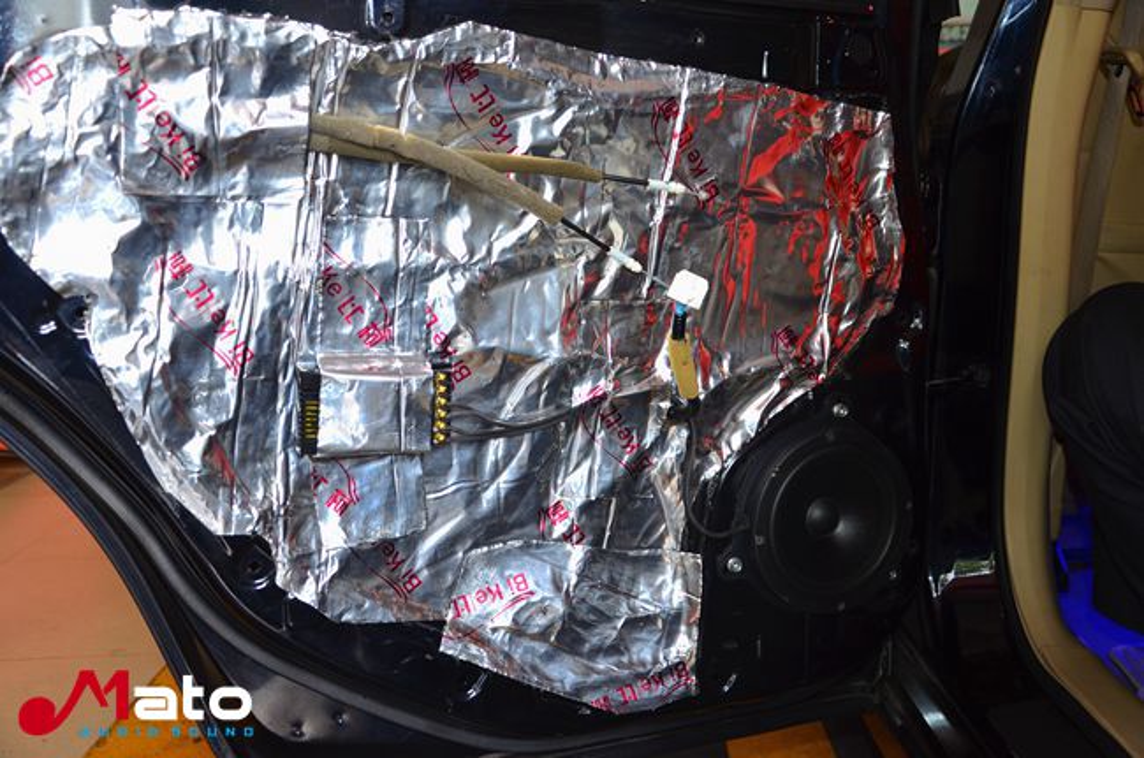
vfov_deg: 34.1
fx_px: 1237
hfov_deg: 49.6
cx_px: 572
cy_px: 379
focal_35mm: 39
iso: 400
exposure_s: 1/60
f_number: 4
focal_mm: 26
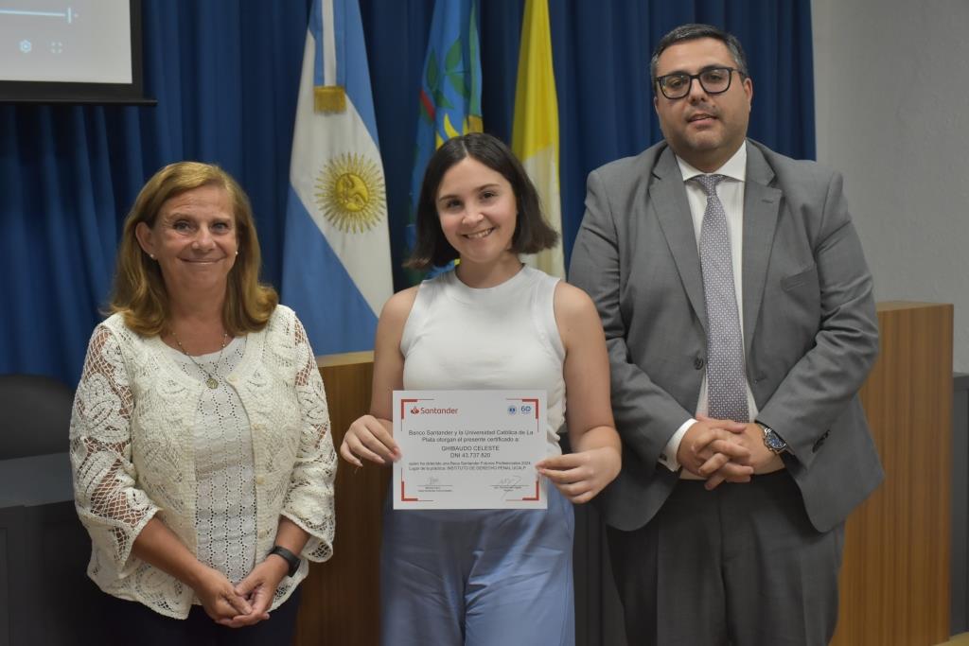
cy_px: 323
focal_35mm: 72
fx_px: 1938
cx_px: 484
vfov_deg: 18.9
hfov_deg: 28.1
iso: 1600
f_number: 5.6
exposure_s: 1/125
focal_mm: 48
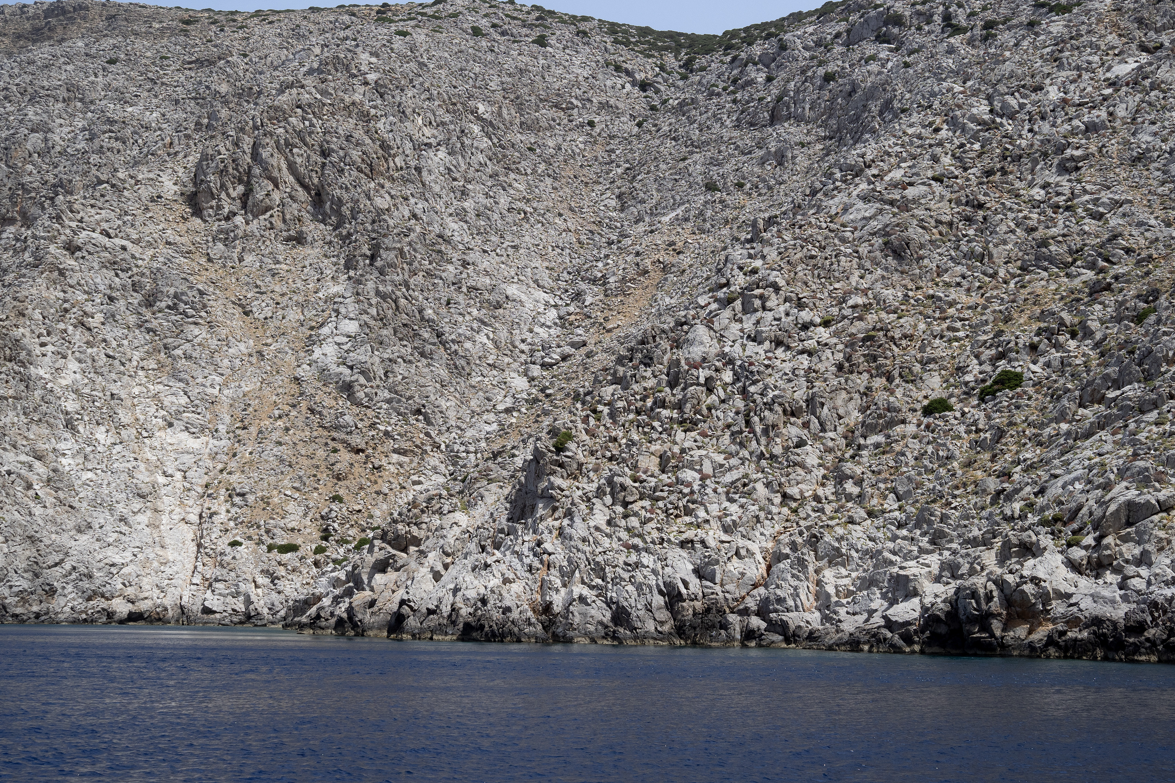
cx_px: 596
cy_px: 368
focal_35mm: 53
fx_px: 1730
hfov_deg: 37.5
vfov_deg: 25.5
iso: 200
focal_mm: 25
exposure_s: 1/500
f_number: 8
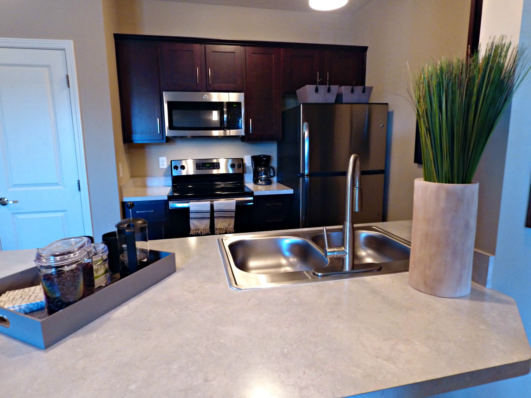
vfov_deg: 66.0
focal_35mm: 20
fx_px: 307
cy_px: 199
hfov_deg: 81.7
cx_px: 266
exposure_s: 1/12.5
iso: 774
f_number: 2.8
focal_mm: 3.61
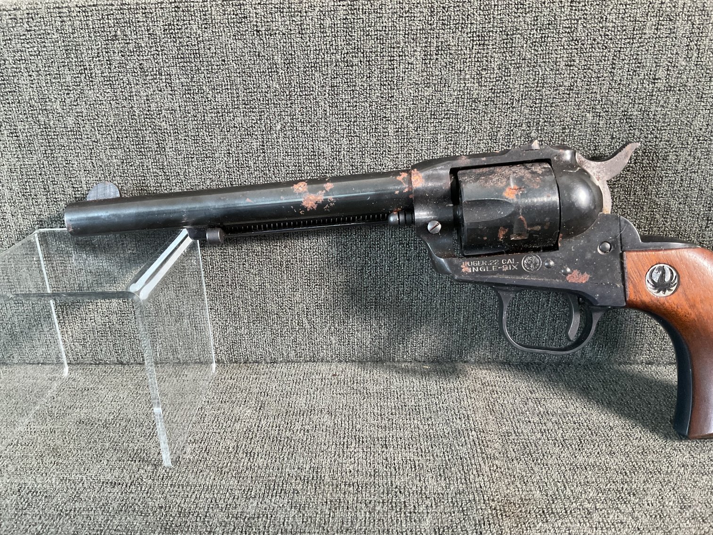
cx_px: 356
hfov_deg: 61.7
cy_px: 268
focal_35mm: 29
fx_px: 597
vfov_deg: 48.2
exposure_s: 1/40
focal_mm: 3
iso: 250
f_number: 1.8
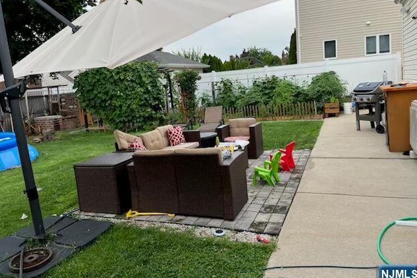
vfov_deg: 46.3
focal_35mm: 28
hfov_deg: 65.5
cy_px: 121
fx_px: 324
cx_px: 203
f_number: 1.6
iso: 50
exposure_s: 1/618
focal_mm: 5.1
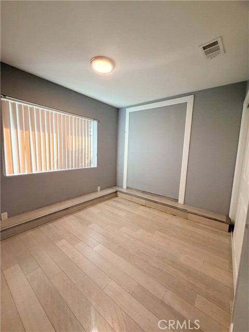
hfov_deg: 85.7
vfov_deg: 102.1
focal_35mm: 14
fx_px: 134
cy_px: 166
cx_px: 124
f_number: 2.2
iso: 320
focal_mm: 2.22
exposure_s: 1/120
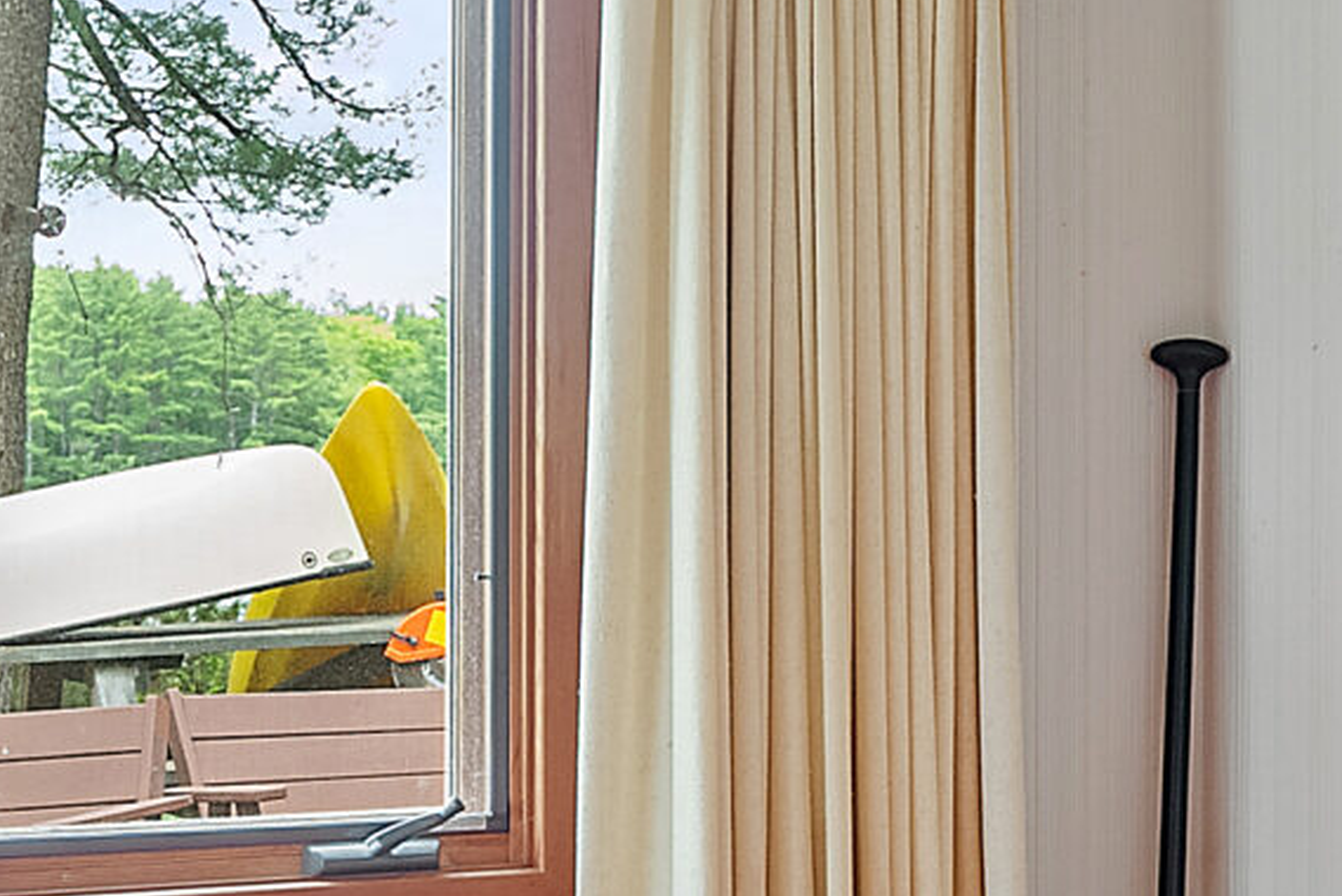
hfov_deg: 27.5
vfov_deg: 18.9
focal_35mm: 72
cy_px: 507
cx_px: 1085
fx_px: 2685
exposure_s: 1/8
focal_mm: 16
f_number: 4
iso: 500
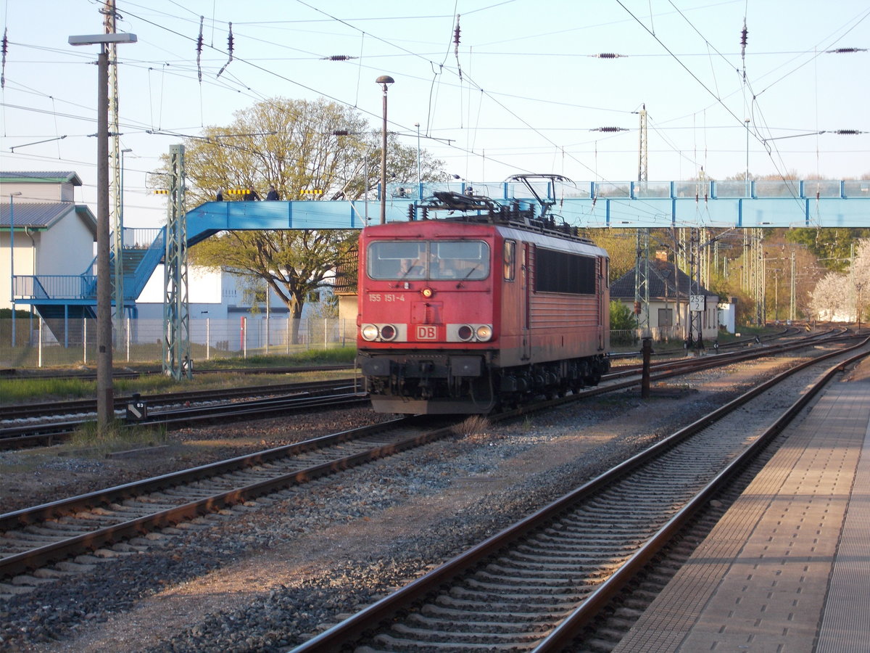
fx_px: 2488
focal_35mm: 99
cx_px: 435
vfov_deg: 14.9
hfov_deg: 19.8
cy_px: 326
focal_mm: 17.6
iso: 80
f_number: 5.5
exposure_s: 1/80
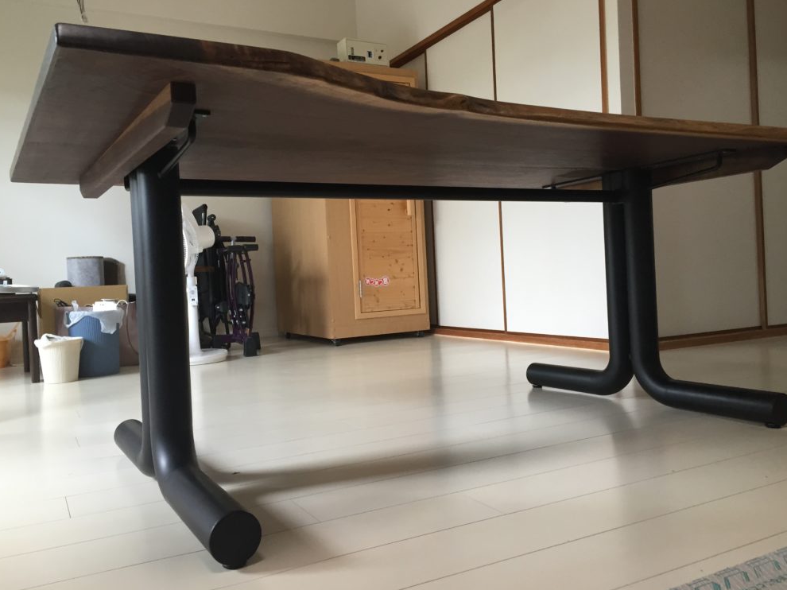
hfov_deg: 60.0
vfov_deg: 46.8
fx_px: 682
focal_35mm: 30
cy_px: 291
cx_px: 386
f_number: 2.2
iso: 40
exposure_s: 1/30
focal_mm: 4.15
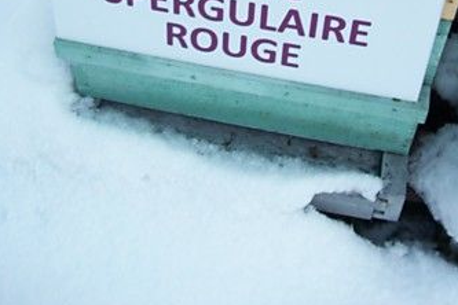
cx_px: 261
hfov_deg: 33.3
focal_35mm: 60
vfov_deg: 20.6
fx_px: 763
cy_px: -91
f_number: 2.9
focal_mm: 5.7
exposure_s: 1/100
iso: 80
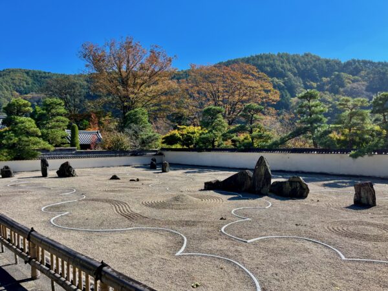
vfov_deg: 53.1
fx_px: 291
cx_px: 194
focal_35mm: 26
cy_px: 146
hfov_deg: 67.3
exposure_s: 1/2967
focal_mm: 5.1
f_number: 1.6
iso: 50
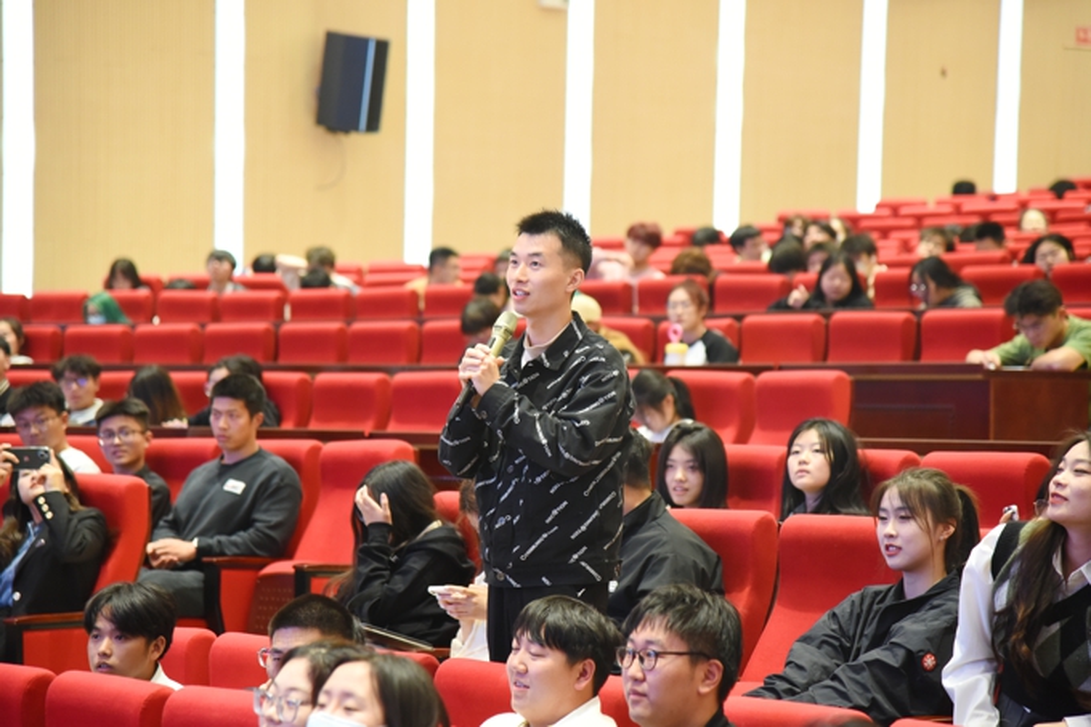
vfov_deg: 11.4
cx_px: 546
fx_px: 3636
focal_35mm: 120
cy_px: 364
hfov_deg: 17.1
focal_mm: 120
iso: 2800
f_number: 4
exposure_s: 1/125
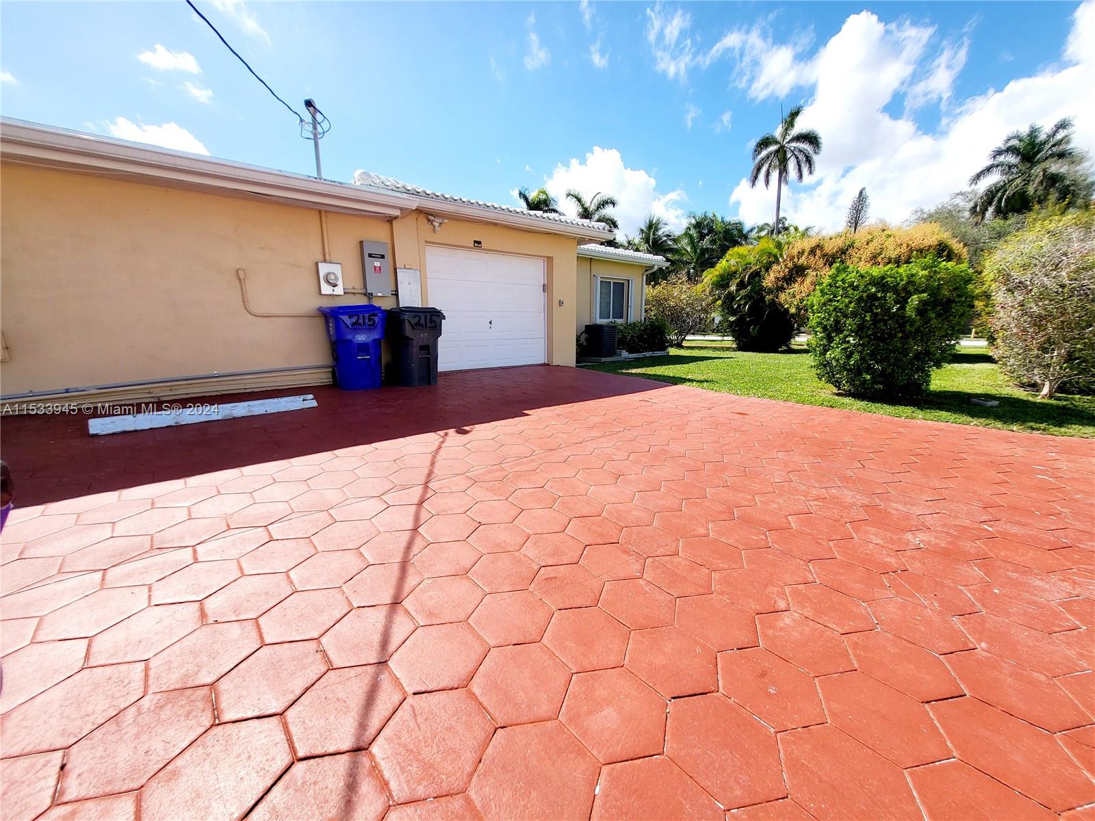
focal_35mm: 13
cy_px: 410
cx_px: 548
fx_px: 411
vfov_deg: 89.9
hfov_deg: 106.2
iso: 32
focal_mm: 1.74
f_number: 2.2
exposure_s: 1/1250
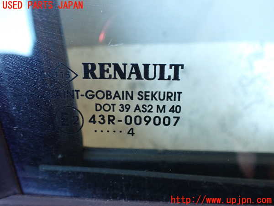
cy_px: 103
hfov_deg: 60.0
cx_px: 137
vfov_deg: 46.8
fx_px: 237
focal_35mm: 30
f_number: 2.3
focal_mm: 5.4
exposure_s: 1/125
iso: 800
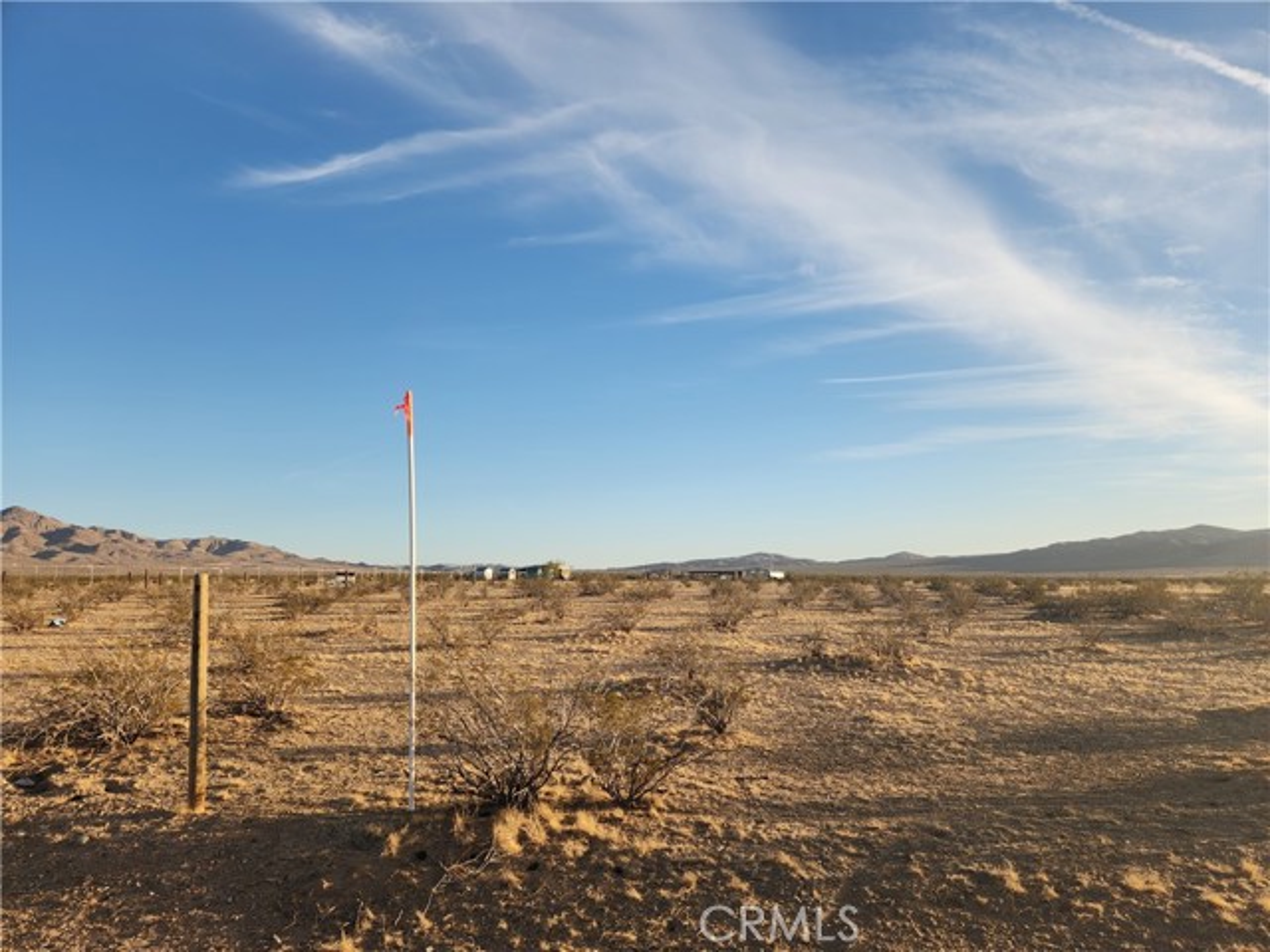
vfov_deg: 58.9
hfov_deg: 73.9
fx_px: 844
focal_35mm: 23
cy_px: 476
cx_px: 635
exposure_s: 1/909
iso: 20
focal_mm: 5.4
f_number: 1.8
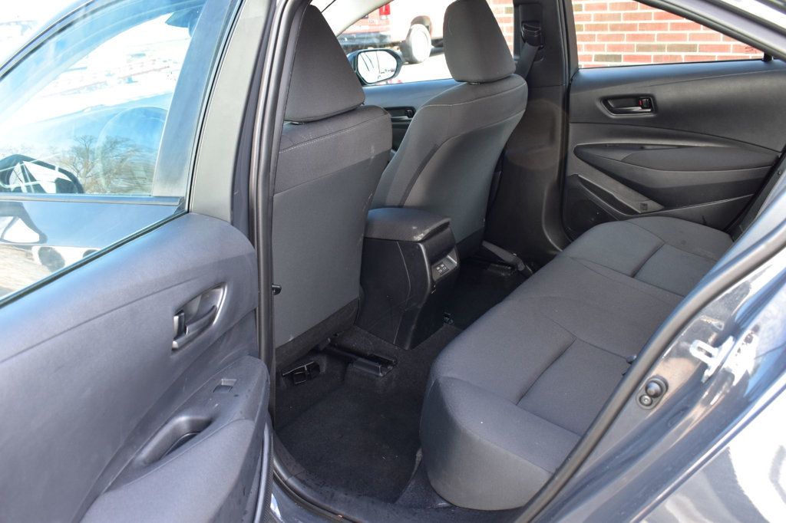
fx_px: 720
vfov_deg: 39.9
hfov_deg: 57.2
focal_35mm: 33
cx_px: 393
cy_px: 262
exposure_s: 1/40
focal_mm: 22
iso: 400
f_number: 7.1
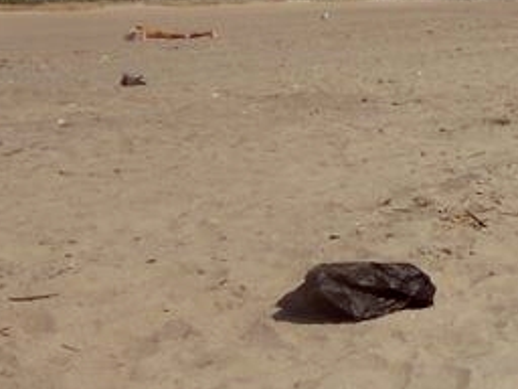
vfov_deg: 14.8
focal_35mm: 100
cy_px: 180
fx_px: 1496
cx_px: 615
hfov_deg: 18.6
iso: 100
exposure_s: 1/1000
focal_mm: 4.5
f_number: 6.6
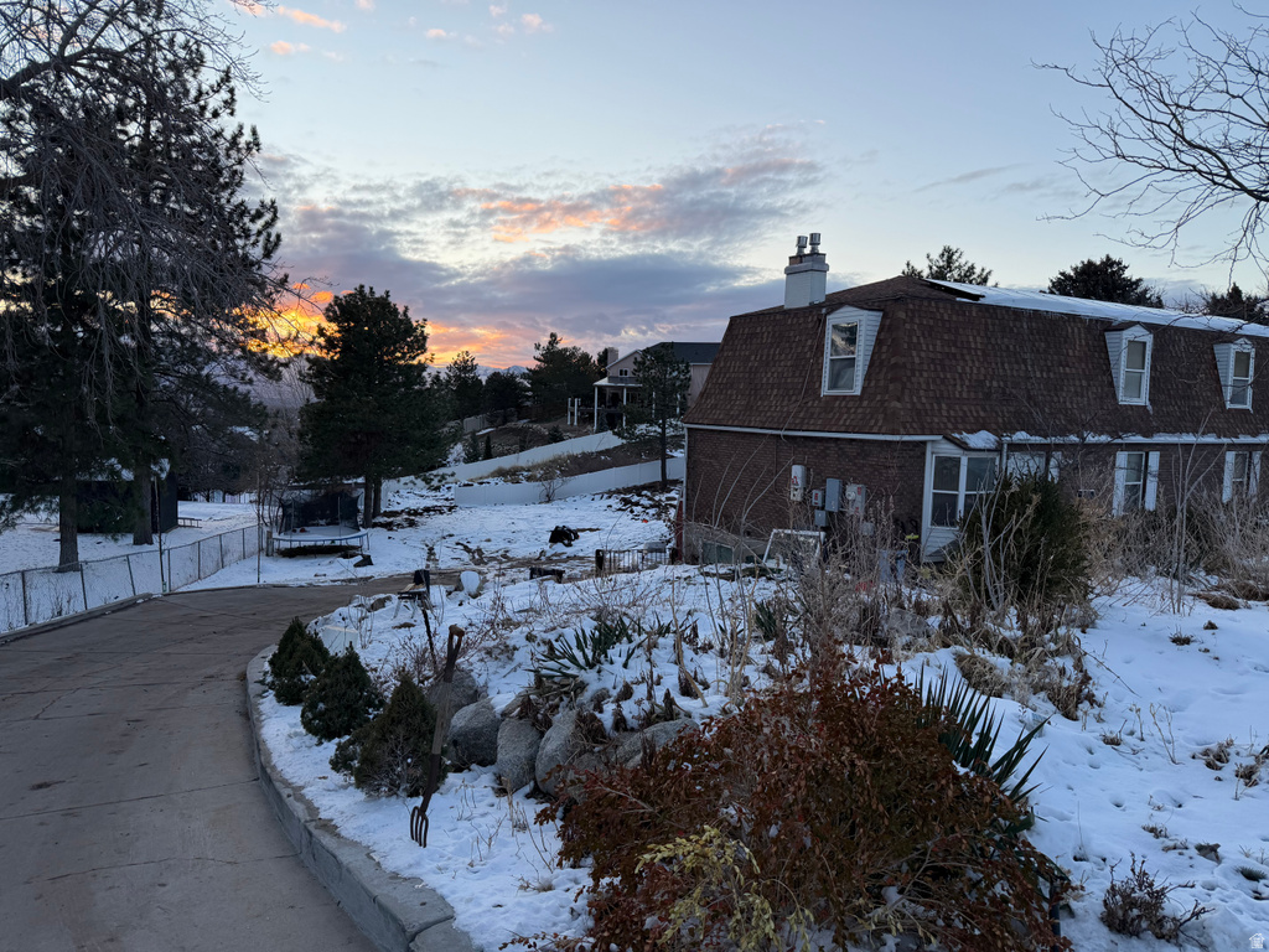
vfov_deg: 56.8
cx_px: 634
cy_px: 476
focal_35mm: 24
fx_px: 880
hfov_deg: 71.6
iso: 100
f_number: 1.78
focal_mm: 6.76
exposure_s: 1/456
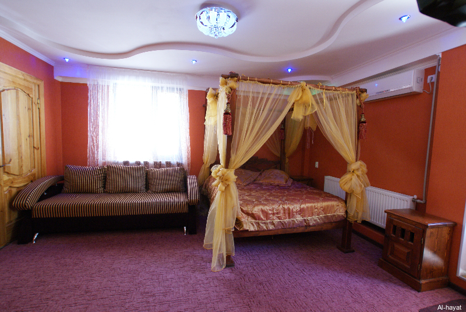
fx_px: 214
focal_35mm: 16
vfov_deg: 72.2
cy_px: 156
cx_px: 233
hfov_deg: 94.9
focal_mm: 11
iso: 800
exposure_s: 1/8
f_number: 6.3
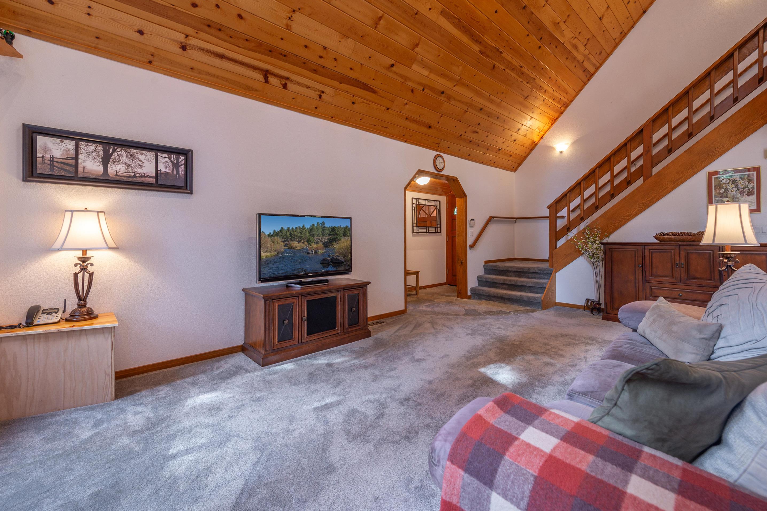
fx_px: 320
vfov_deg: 77.3
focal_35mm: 15
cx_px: 376
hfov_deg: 100.4
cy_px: 246
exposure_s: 1/6
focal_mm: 14
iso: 50
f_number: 8
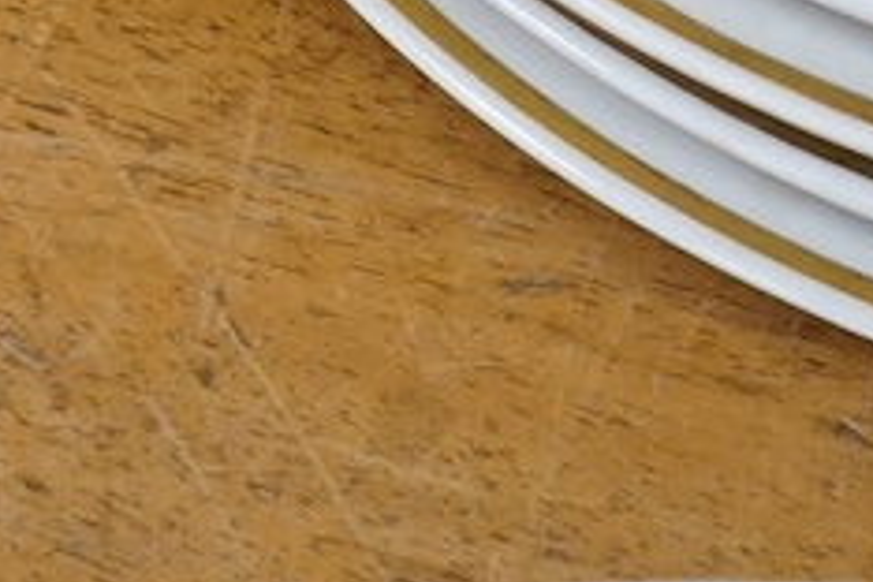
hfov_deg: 6.8
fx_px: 7299
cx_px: 69
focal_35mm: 301
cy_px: -1226
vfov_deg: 4.4
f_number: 7.1
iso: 2500
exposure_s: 1/80
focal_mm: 41
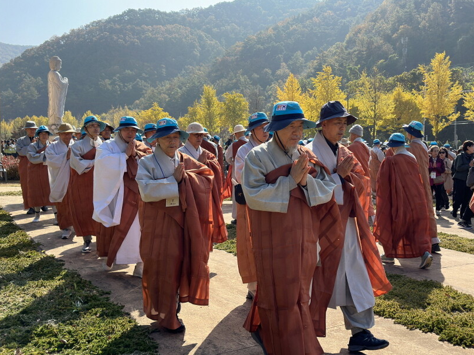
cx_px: 278
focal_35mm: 38
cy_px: 186
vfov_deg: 37.7
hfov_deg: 48.8
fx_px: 520
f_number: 1.78
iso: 100
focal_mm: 6.86
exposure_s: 1/2882
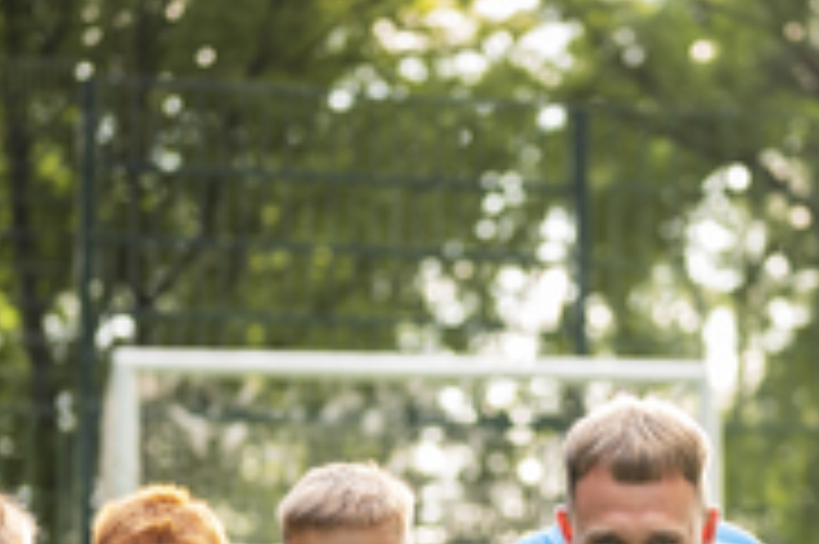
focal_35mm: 126
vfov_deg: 10.8
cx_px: 576
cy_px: 477
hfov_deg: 16.2
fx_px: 2864
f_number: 1.8
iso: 160
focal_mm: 50
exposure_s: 1/400
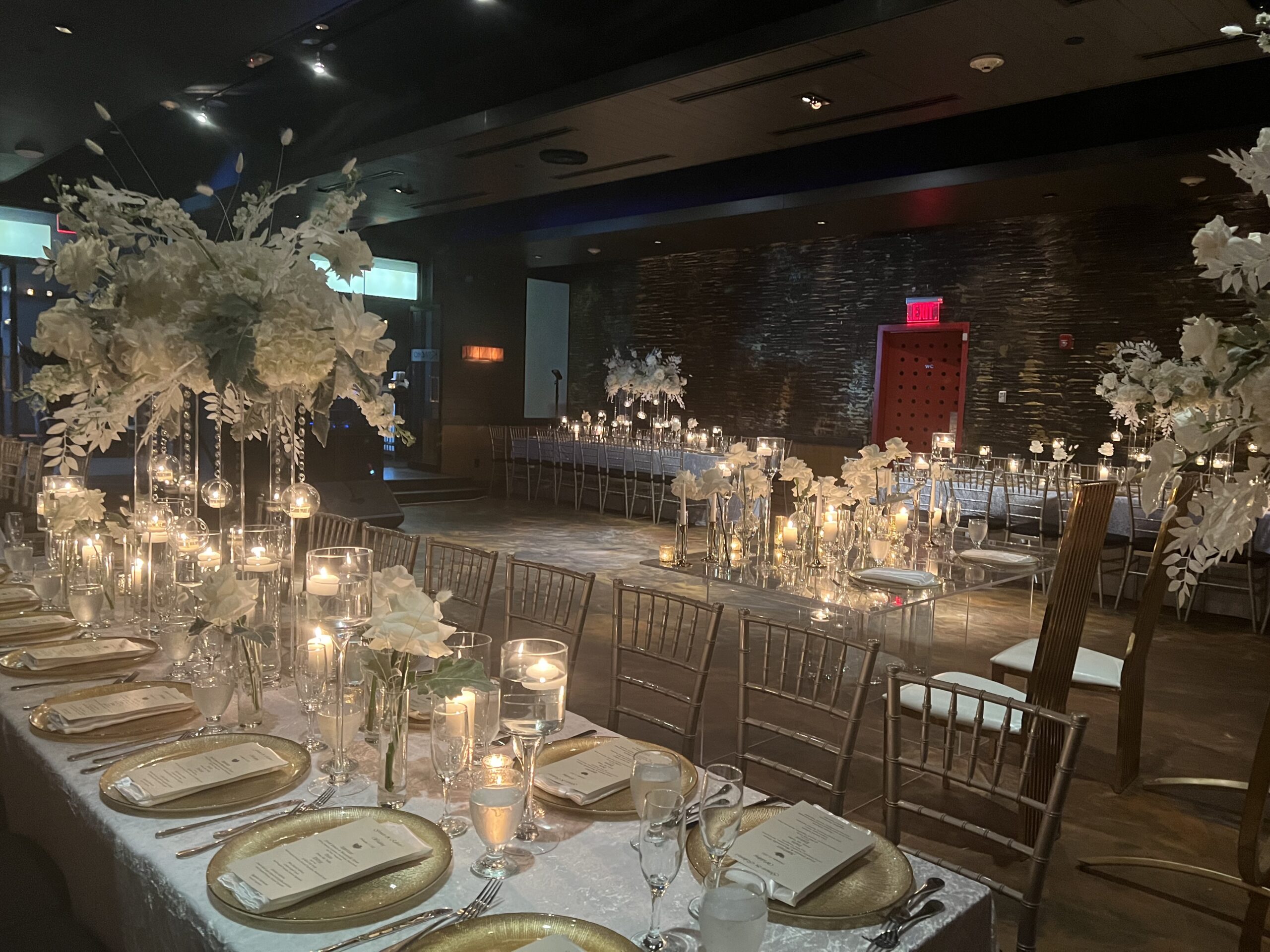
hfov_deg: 67.3
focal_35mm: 26
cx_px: 635
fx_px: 954
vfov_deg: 53.1
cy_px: 476
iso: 640
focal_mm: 5.7
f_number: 1.5
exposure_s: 1/40
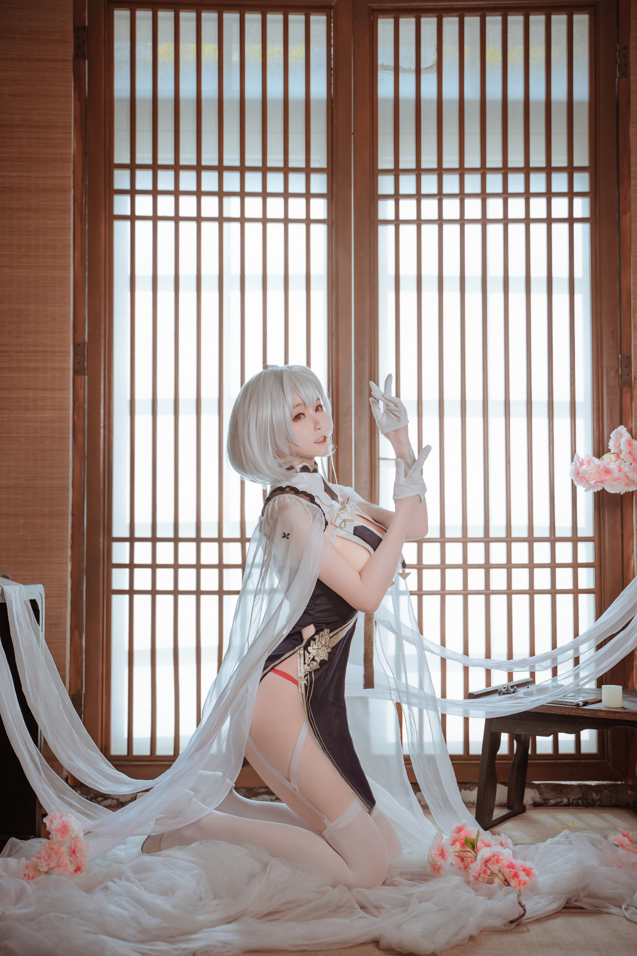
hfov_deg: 28.6
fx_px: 1247
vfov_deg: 41.9
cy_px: 478
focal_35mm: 47
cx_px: 318
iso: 200
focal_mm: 47
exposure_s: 1/100
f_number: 2.8
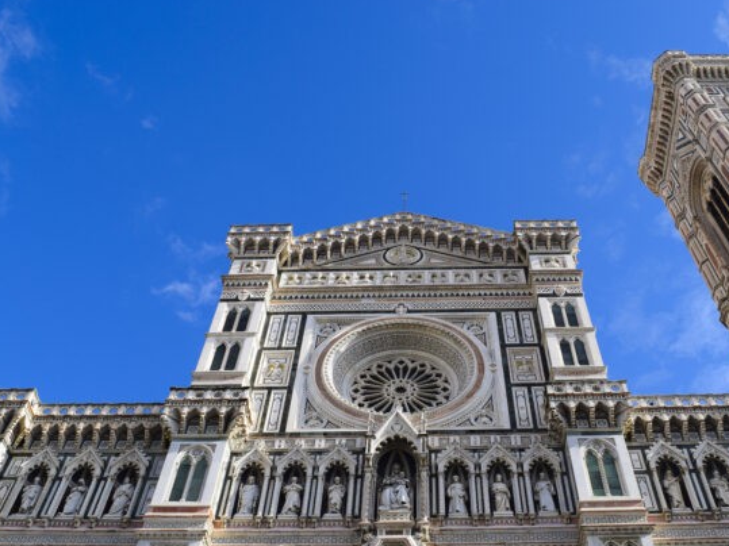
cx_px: 421
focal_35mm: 37
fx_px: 779
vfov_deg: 38.5
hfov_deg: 50.0
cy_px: 331
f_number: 9
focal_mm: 18
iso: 200
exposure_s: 1/320
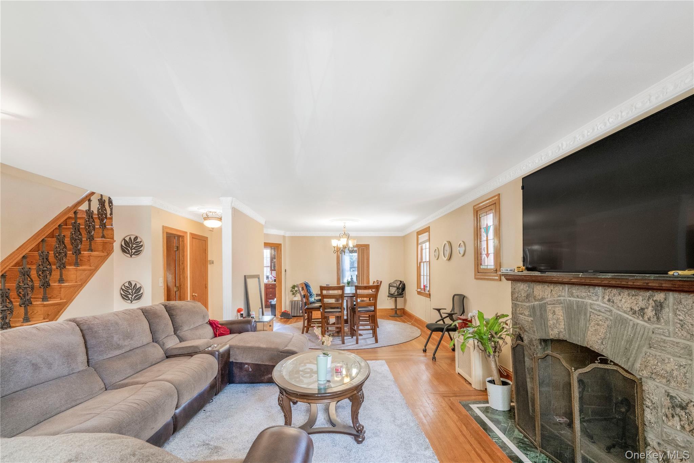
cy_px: 232
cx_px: 347
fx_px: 270
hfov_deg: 104.3
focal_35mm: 14
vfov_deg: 81.2
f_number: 10
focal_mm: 14
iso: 2500
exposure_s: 1/4
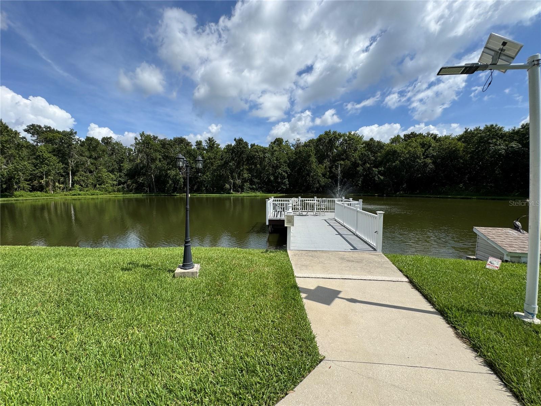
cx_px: 270
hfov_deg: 102.1
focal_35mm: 14
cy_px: 203
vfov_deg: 85.7
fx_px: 219
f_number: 2.2
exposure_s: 1/2342
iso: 40
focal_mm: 2.22
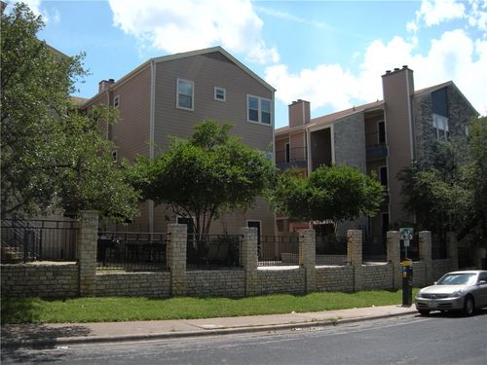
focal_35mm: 35
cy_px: 182
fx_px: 492
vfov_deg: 40.7
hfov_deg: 52.6
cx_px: 244
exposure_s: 1/750
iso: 64
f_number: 3.8
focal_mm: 5.9
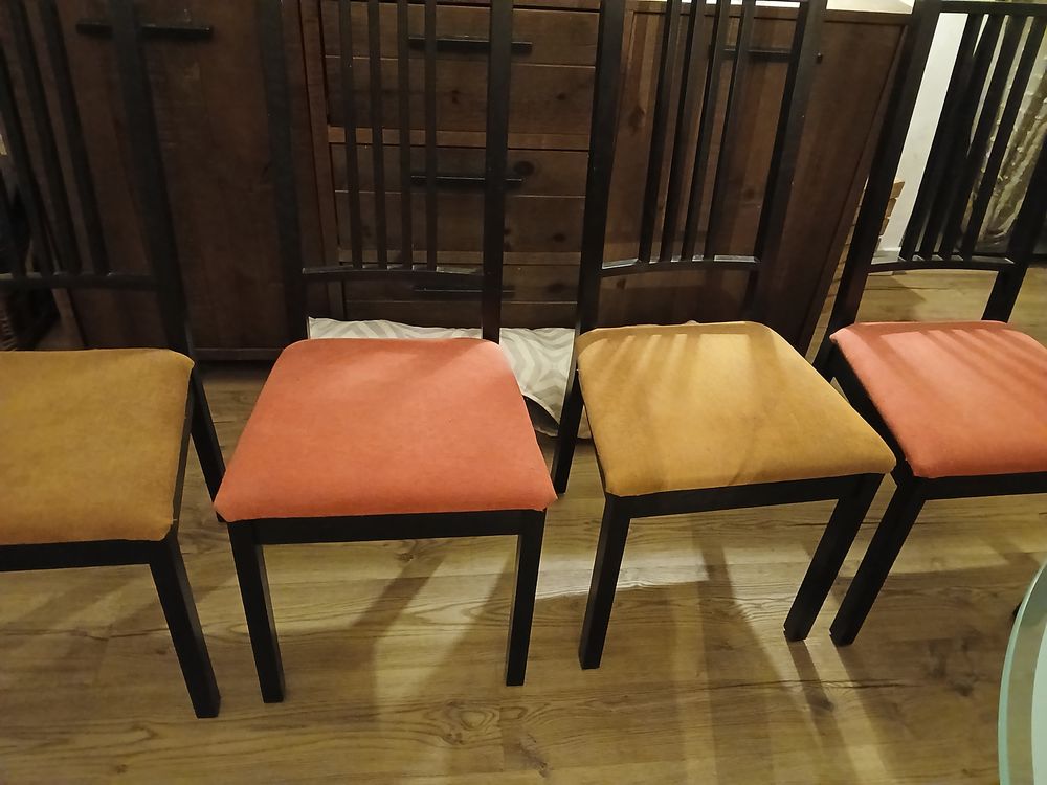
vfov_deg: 53.1
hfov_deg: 67.3
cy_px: 392
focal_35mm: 26
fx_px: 786
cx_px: 524
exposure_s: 1/16.7
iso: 2000
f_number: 1.8
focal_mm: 3.98
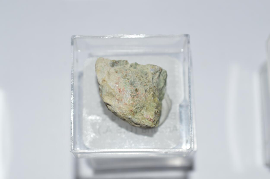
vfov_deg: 16.5
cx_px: 135
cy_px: 90
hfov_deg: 24.6
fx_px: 618
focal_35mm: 82
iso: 100
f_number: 8
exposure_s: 1/60
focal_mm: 55
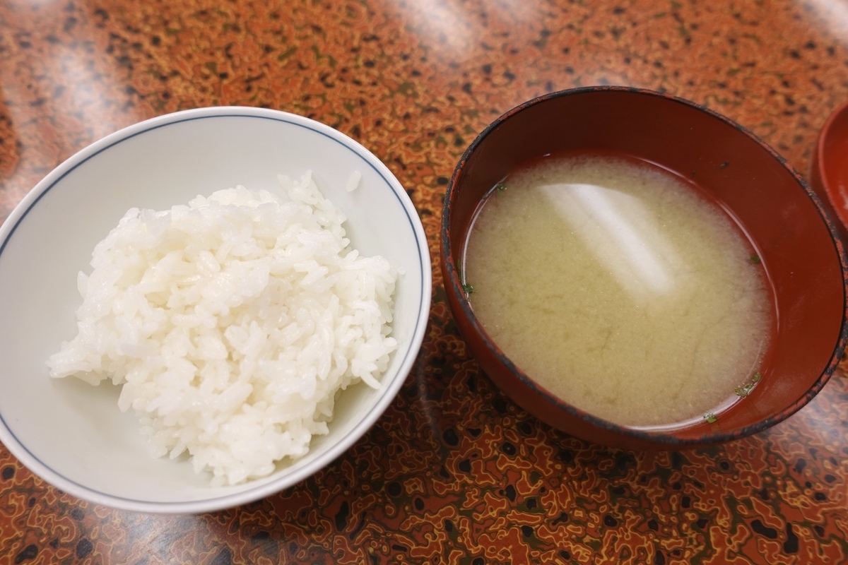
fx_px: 565
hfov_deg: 73.7
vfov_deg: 53.1
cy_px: 282
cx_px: 424
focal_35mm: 24
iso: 125
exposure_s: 1/30
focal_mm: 8.8
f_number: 2.5
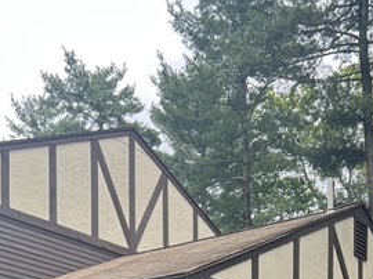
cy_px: 463
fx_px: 797
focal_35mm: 74
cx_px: 166
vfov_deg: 17.2
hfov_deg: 26.3
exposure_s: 1/733
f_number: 1.5
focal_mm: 5.7
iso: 50
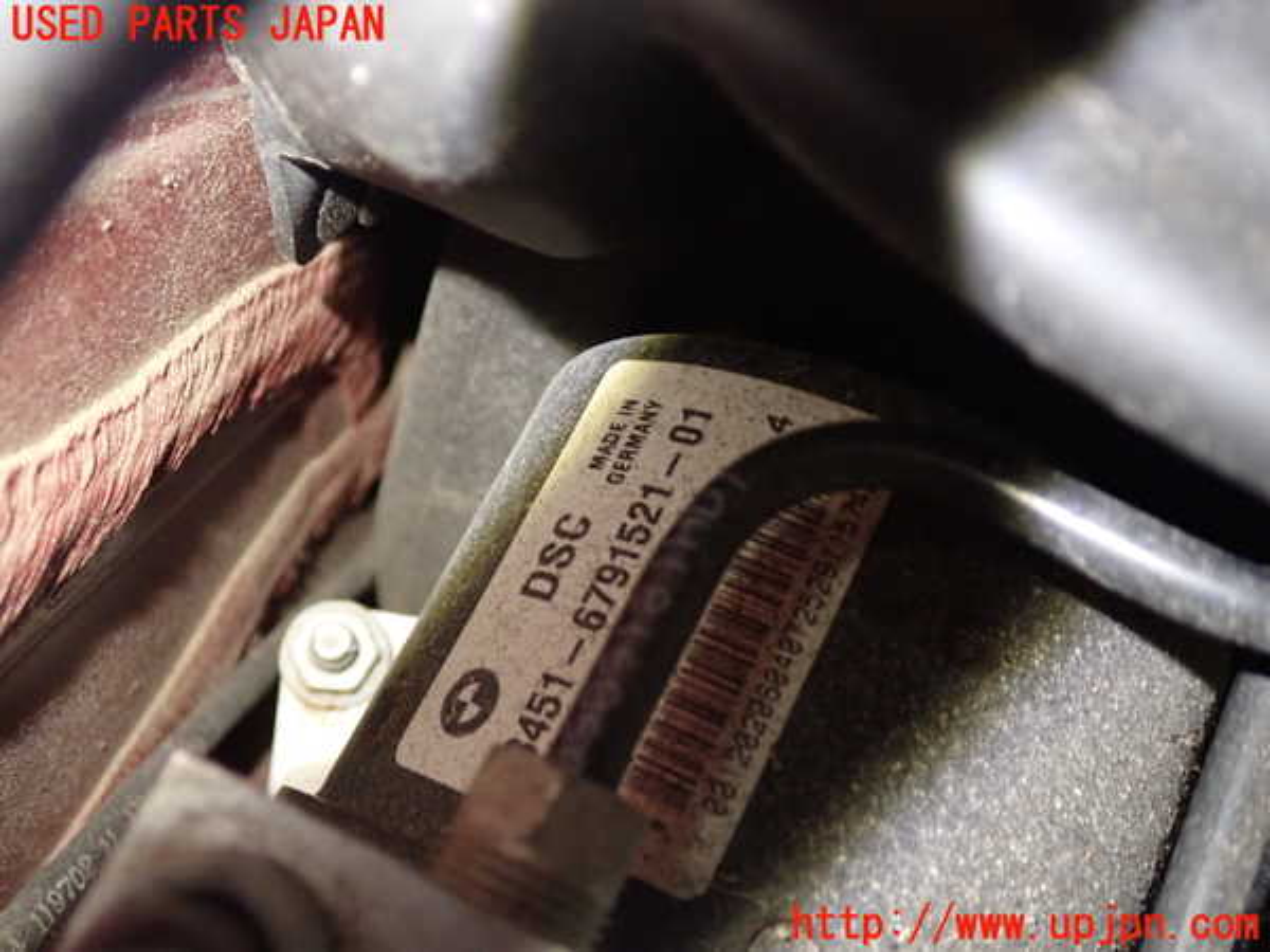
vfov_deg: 37.7
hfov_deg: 49.0
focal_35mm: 38
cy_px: 476
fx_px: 1394
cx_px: 635
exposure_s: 1/13
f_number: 2.7
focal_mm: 6.83
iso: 800
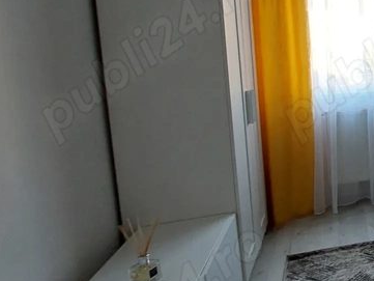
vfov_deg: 38.6
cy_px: 67
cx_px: 515
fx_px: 389
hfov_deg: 33.0
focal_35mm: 36
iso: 100
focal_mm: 1.74
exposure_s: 1/50
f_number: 2.2
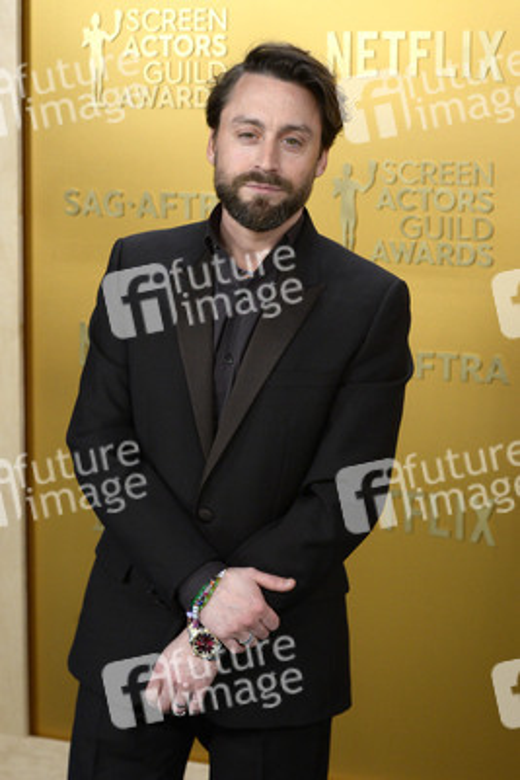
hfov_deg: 17.5
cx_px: 260
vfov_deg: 26.0
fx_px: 1688
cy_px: 390
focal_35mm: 78
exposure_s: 1/250
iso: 2500
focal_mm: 78
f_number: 6.3
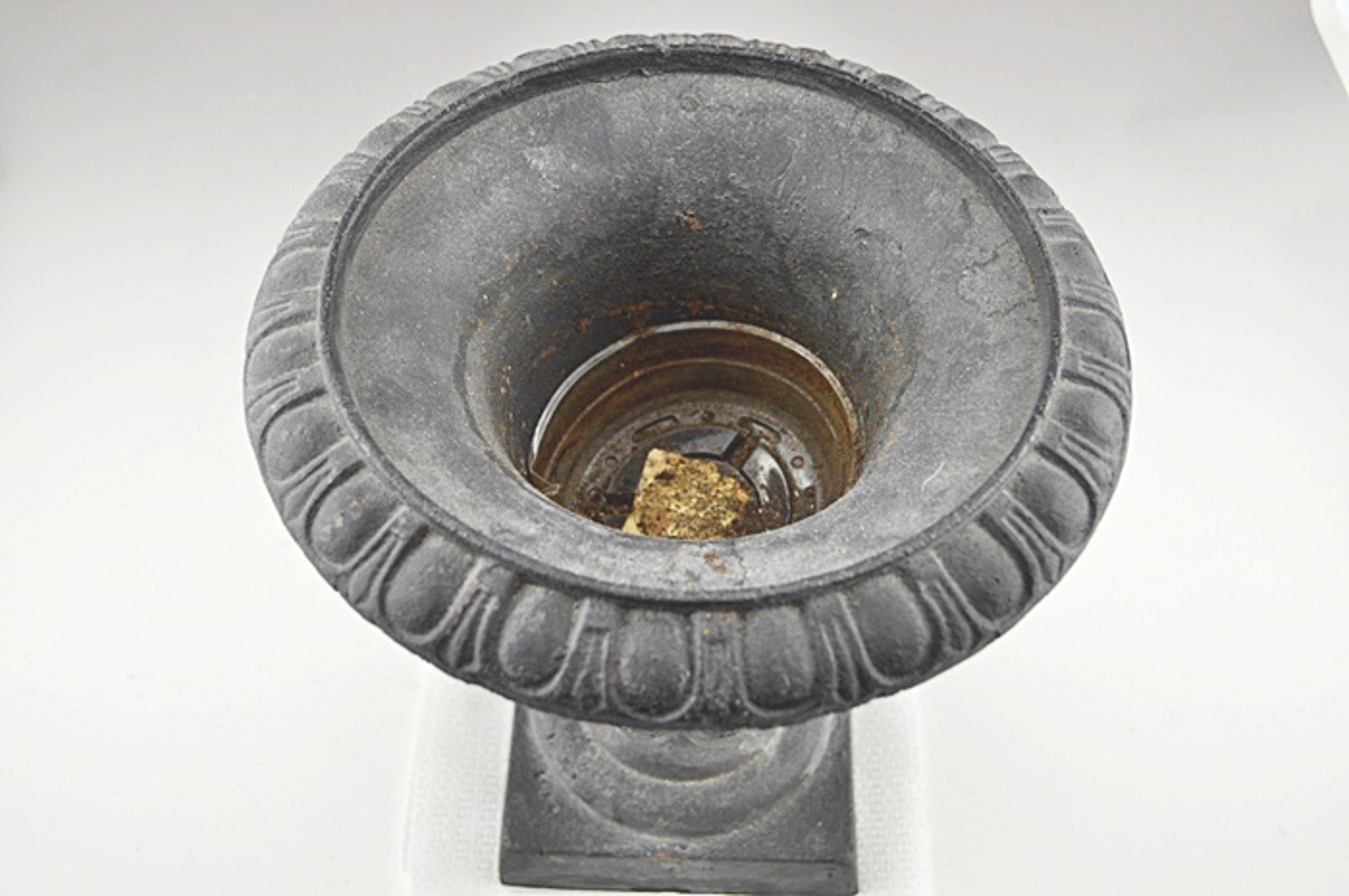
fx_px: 1572
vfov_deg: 31.8
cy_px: 448
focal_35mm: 42
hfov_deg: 46.4
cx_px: 674
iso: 400
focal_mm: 28
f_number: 4.5
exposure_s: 1/30
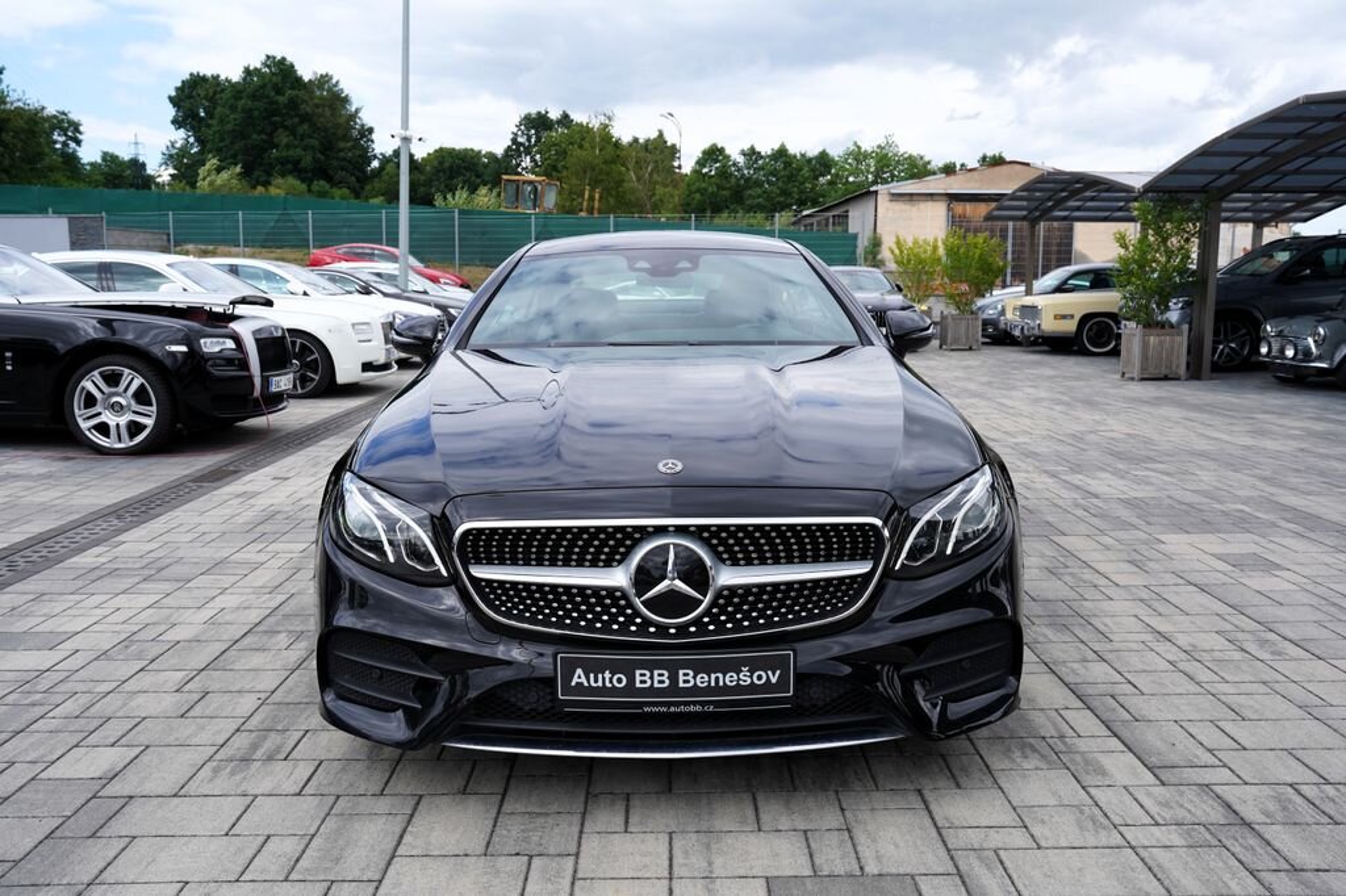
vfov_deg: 43.6
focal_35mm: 30
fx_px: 1121
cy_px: 448
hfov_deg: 61.9
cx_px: 673
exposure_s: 1/250
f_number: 7.1
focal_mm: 30
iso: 100
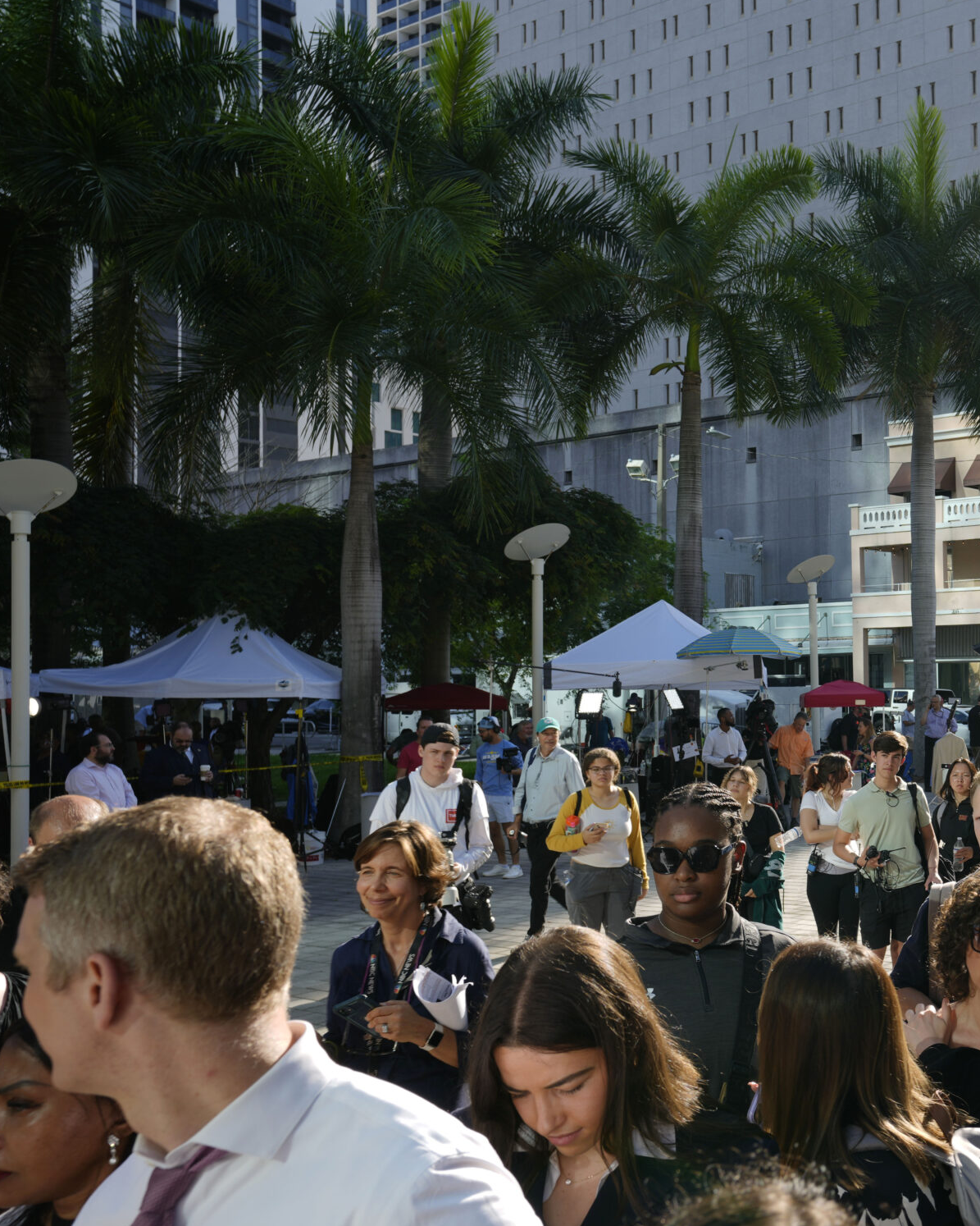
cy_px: 630
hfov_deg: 35.2
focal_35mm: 37
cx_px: 1041
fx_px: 1342
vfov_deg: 49.1
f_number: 6.3
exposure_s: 1/100
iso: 50
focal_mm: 23
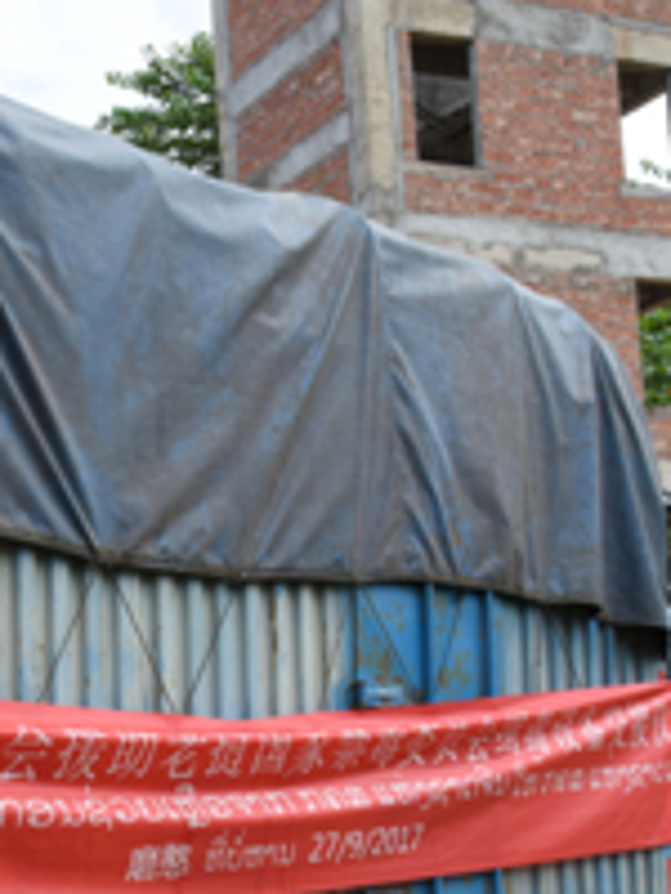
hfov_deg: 19.5
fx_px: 1913
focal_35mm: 74
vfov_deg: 25.7
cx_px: 45
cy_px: 753
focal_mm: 28
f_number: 10
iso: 800
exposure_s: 1/400
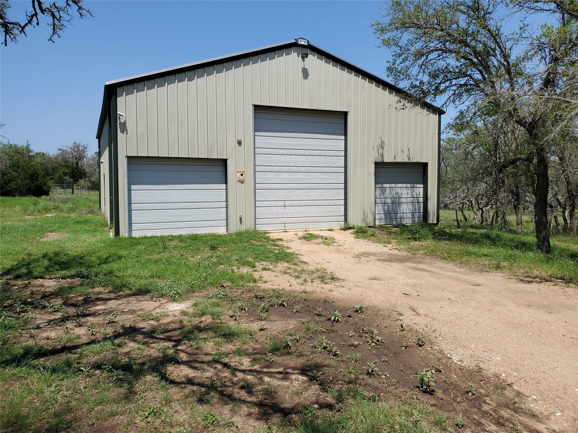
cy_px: 216
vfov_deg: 53.1
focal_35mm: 26
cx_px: 289
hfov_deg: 67.3
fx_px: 434
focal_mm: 4.3
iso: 50
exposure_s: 1/1529
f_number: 2.4
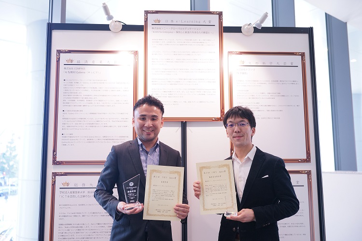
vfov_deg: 43.6
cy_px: 120
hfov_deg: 61.9
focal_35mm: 30
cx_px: 181
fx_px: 302
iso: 640
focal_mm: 30
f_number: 2.8
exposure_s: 1/60
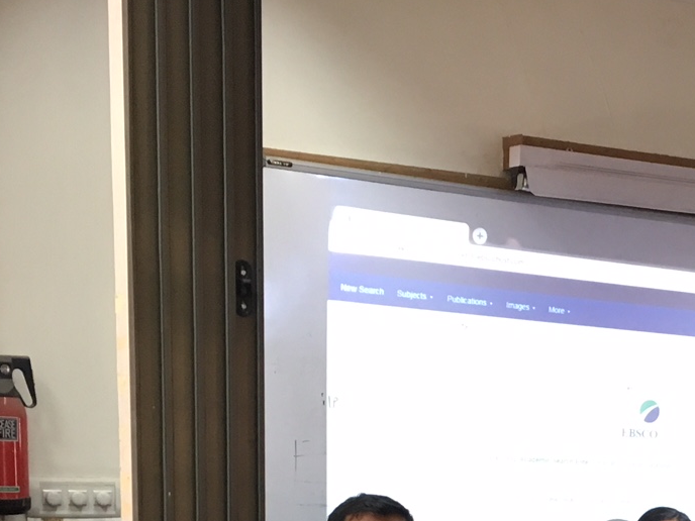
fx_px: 1707
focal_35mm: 85
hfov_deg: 22.0
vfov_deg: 16.2
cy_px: 718
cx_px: 724
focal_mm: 4.15
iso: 125
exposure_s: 1/33
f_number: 2.2
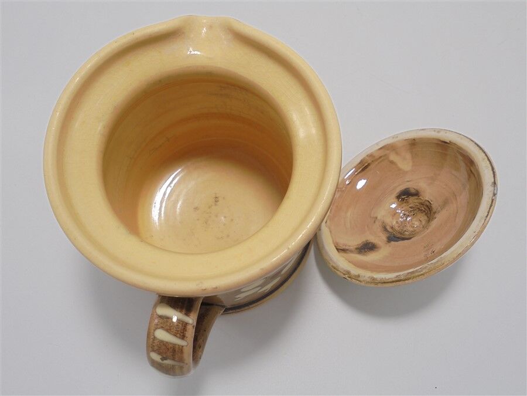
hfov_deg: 54.0
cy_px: 198
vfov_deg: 41.8
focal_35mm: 34
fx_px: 518
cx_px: 264
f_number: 4
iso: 100
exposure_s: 1/80
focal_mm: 6.1
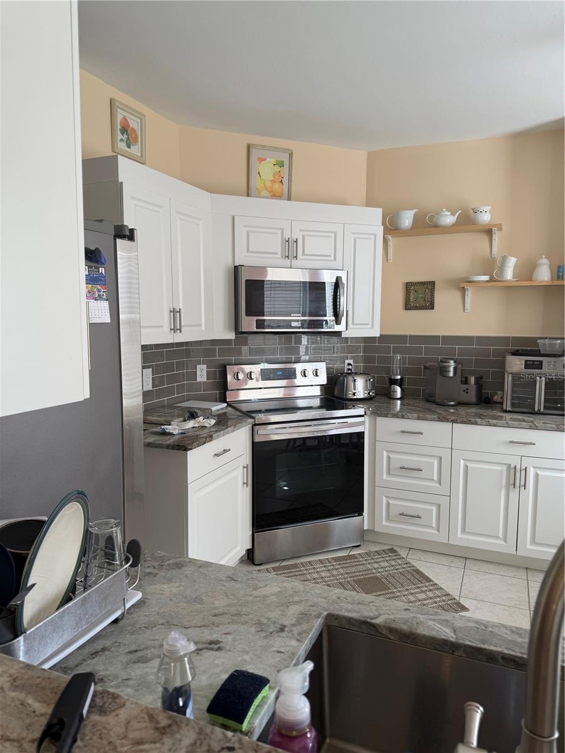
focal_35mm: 24
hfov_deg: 56.8
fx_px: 522
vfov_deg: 71.6
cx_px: 282
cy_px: 376
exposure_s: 1/120
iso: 80
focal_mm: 6.76
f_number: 1.78
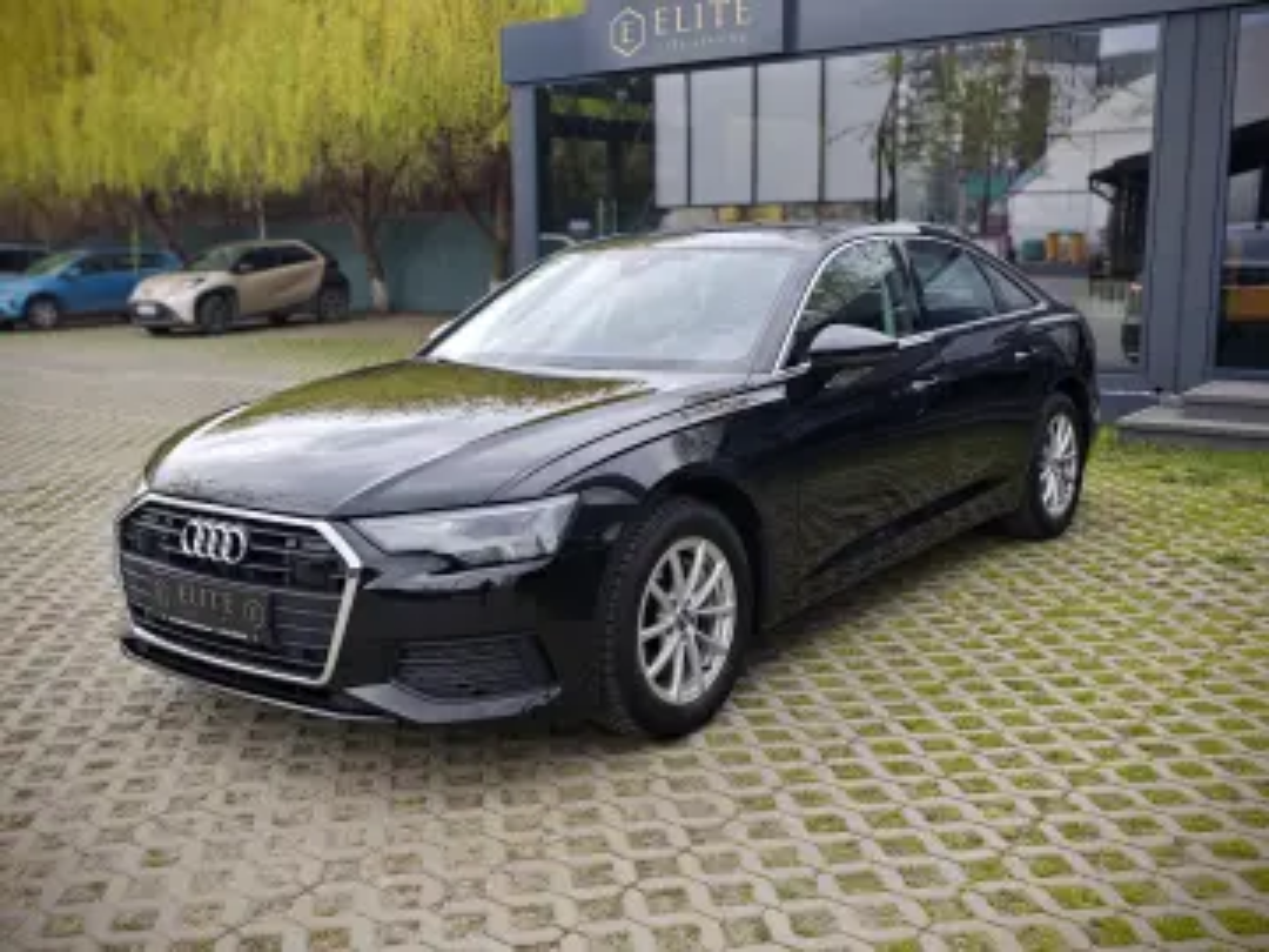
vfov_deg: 40.7
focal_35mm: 35
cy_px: 476
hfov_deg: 52.6
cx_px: 634
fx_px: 1283
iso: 50
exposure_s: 1/630
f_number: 1.4
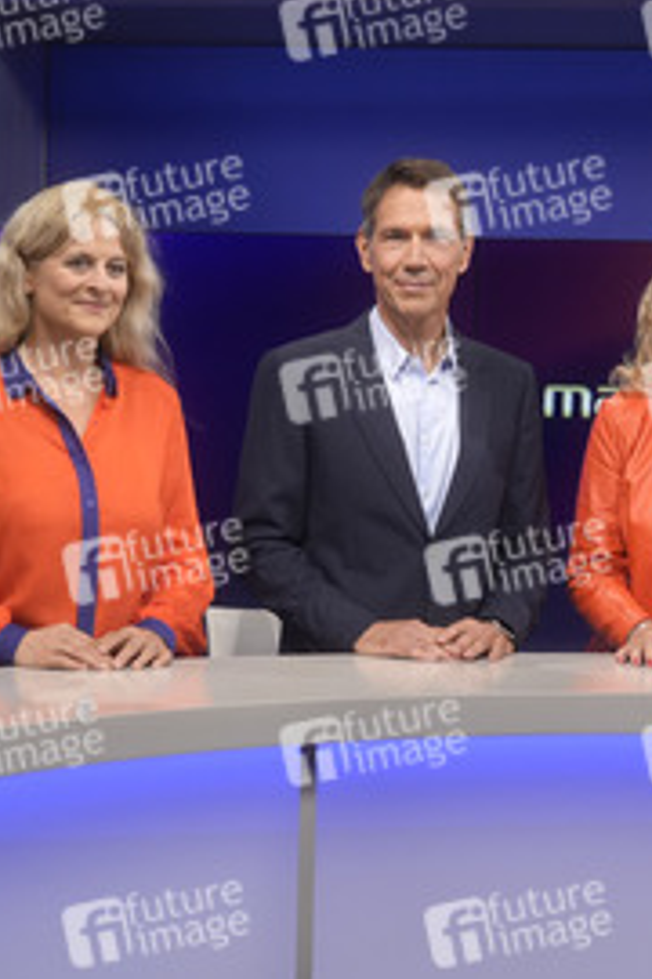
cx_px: 422
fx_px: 2037
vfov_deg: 27.0
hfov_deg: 18.1
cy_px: 471
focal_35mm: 75
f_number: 2.2
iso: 640
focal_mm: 30
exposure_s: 1/320
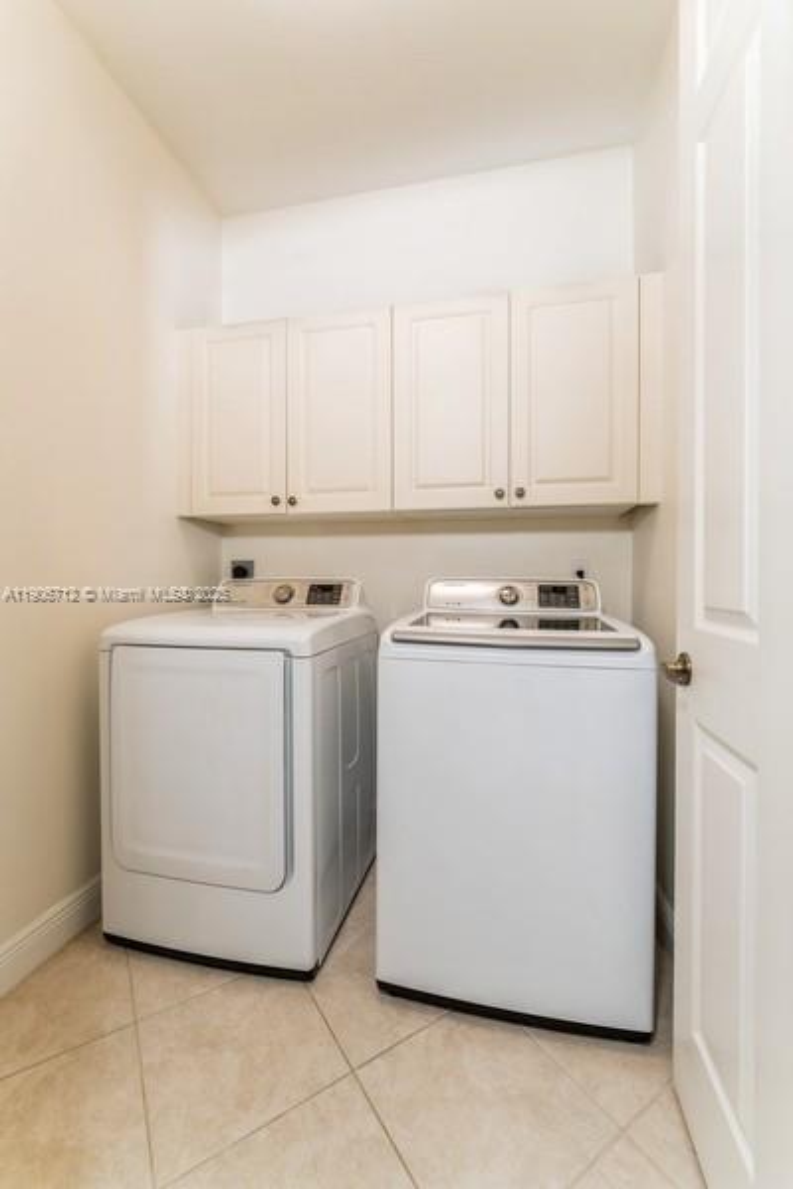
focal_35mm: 15
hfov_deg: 78.8
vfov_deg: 101.9
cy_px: 594
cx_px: 396
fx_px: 482
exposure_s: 1/13
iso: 160
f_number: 8
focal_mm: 14.6
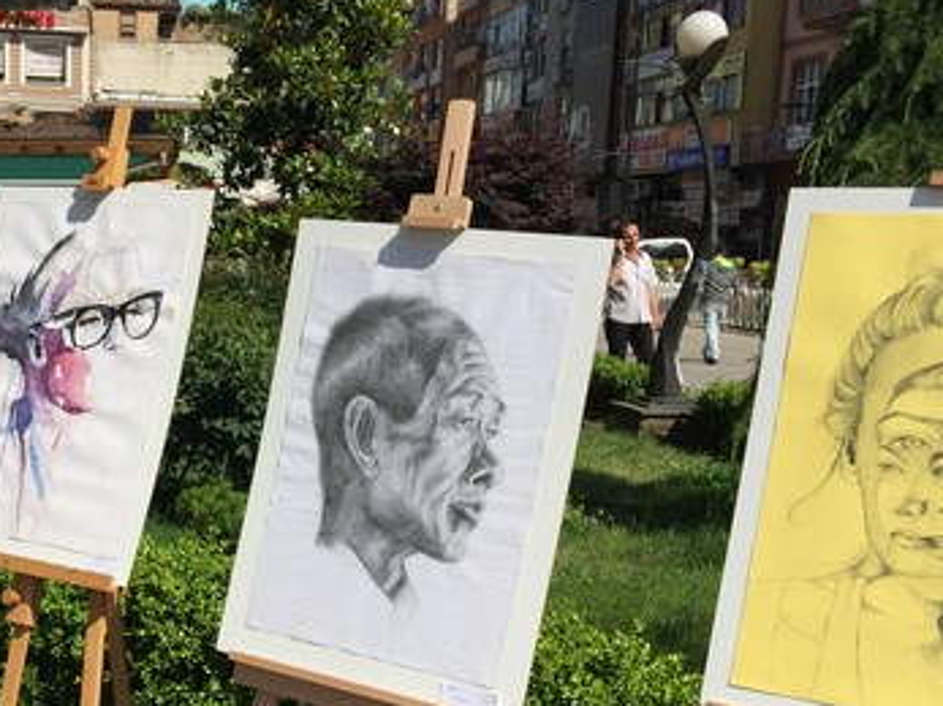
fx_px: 1525
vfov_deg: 25.7
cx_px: 201
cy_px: 540
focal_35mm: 56
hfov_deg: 33.5
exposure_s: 1/3597
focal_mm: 4.15
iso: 32
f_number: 2.2
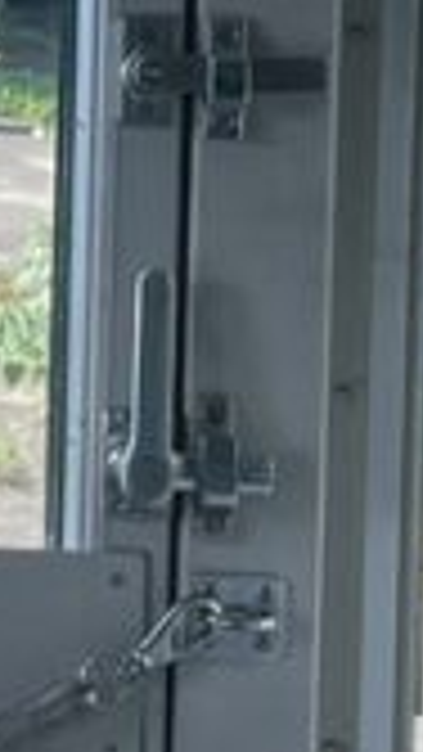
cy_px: -41
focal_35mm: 174
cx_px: -387
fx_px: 3468
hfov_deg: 6.8
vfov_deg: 12.2
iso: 40
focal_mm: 5.1
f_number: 1.6
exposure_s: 1/286
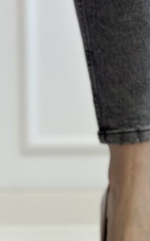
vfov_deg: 21.0
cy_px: 211
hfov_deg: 13.4
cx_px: 29
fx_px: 635
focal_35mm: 97
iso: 100
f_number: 1.78
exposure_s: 1/100
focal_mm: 6.86
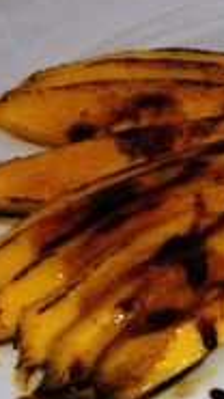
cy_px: 211
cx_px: 424
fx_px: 1394
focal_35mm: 132
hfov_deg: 8.7
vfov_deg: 16.3
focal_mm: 4.28
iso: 50
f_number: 2.4
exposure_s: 1/105
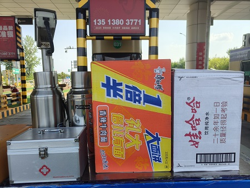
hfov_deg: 71.6
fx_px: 173
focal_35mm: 24
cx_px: 125
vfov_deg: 56.8
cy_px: 94
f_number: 1.8
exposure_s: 1/1774
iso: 50
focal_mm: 5.59
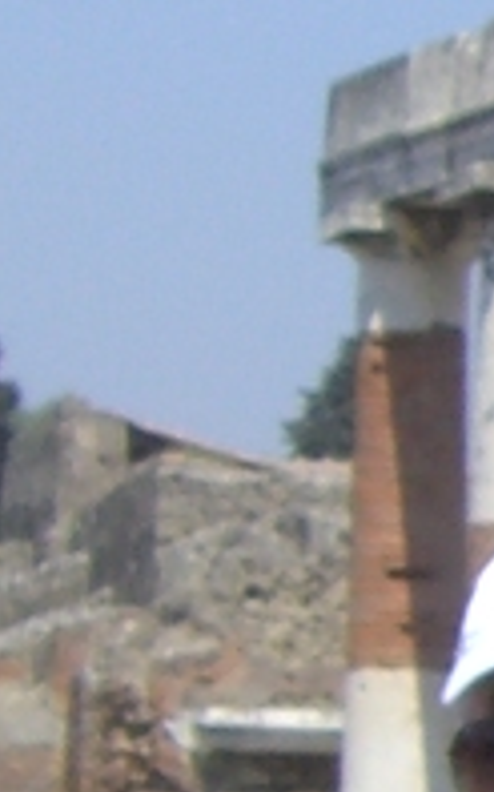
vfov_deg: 6.4
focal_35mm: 327
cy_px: 535
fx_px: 7049
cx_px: 2237
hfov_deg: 3.7
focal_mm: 6.2
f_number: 4.3
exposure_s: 1/640
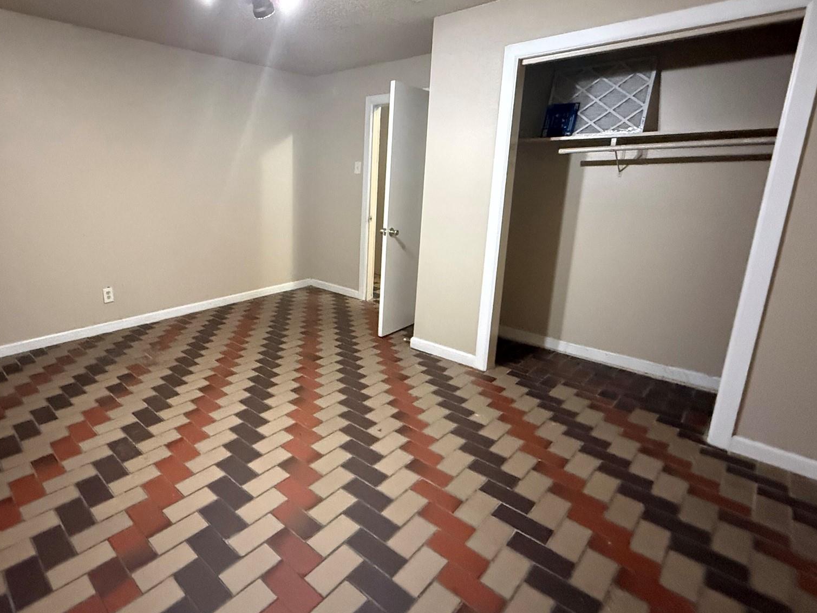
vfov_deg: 68.5
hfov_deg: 83.3
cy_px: 276
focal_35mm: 19
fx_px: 448
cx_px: 316
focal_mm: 2.22
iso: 1250
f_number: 2.2
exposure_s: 1/60
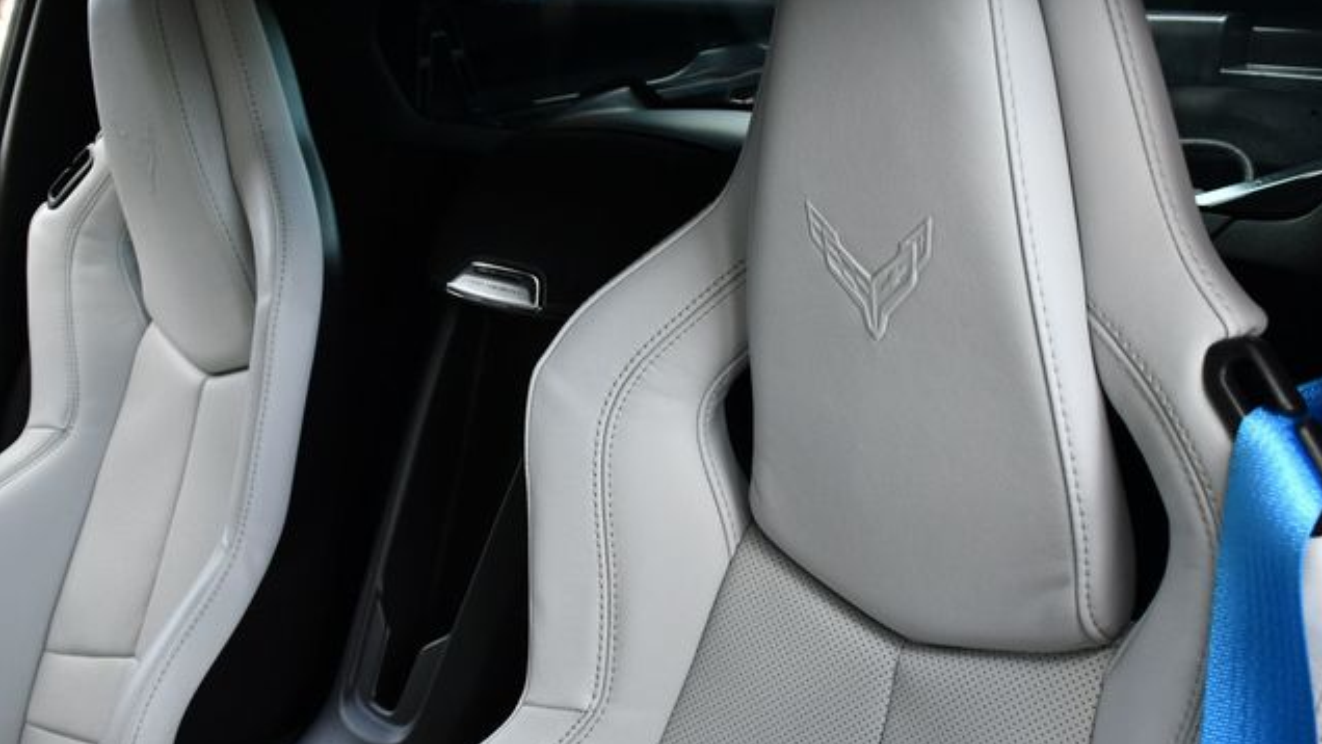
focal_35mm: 38
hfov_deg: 52.8
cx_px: 663
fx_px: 1332
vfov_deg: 31.2
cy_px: 337
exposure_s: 1/250
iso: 400
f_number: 5
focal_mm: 18
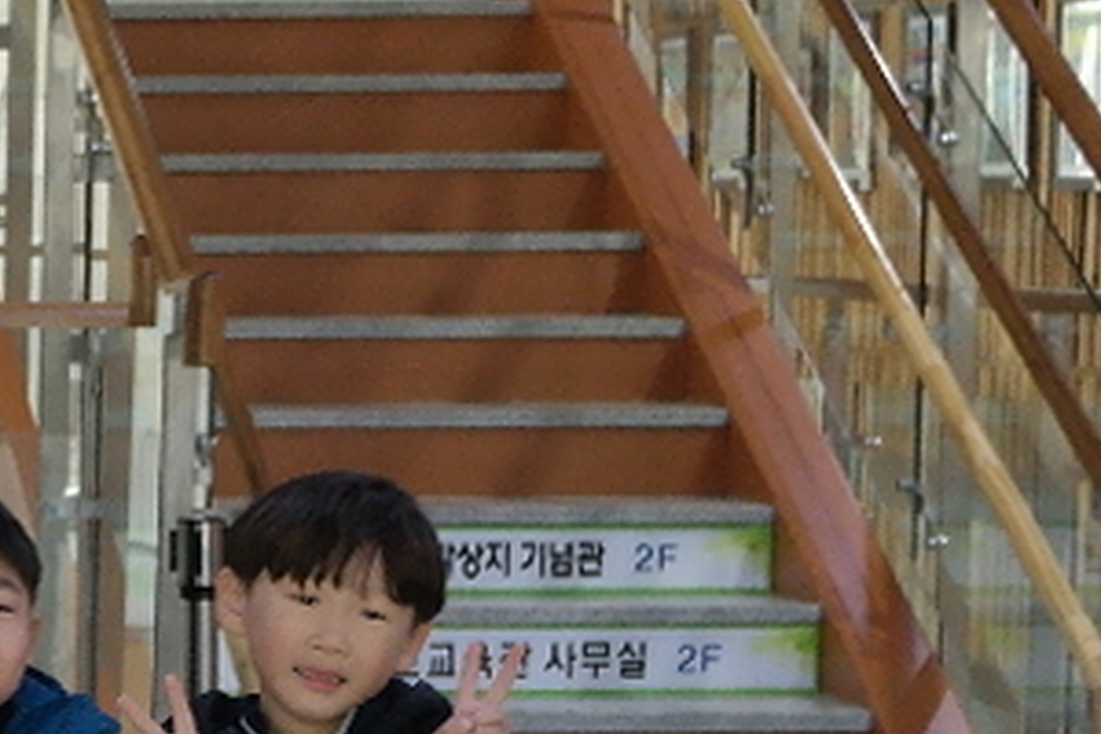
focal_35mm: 173
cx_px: -892
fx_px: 5291
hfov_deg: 11.1
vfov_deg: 7.9
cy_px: 701
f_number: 3.5
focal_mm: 20
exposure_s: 1/40
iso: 800
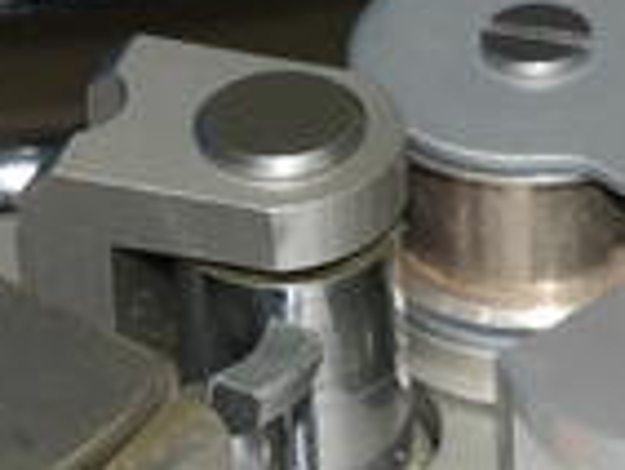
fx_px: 14384
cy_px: 182
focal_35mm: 796
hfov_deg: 2.5
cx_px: 430
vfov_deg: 1.9
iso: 400
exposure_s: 1/60
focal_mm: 140
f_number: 11
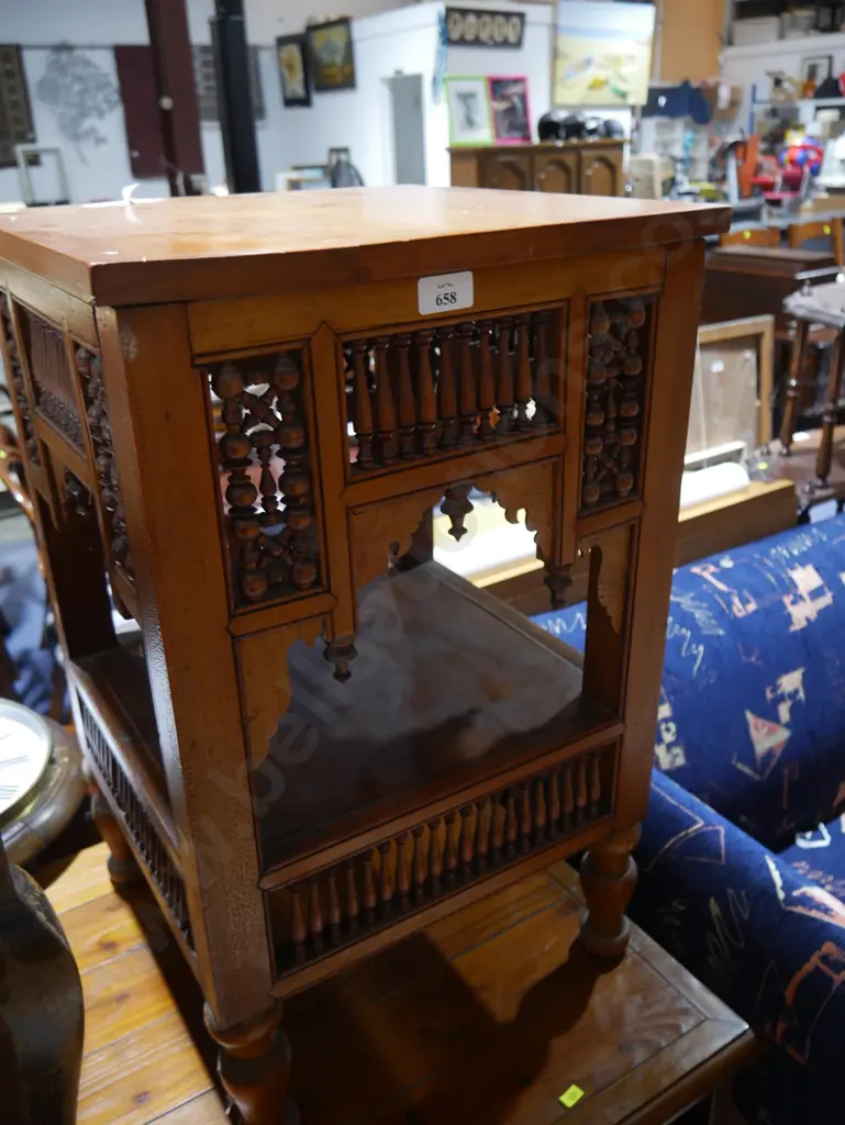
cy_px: 562
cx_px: 422
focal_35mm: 28
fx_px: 911
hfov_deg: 49.8
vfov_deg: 63.4
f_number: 3.5
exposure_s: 1/60
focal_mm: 14
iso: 800
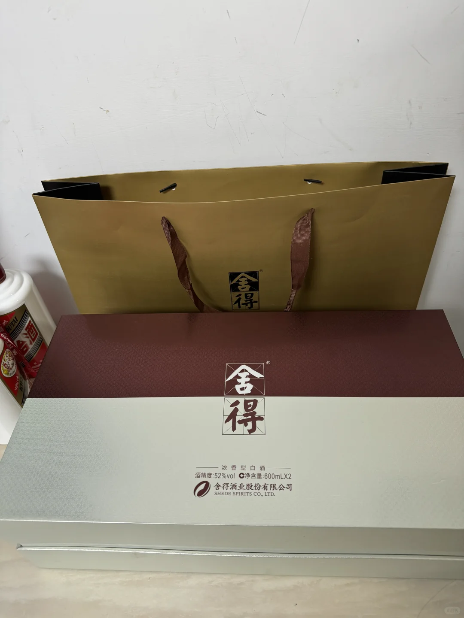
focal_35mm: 24
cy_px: 309
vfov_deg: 71.6
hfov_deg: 56.8
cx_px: 232
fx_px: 429
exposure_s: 1/50
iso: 200
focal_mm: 6.86
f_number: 1.78
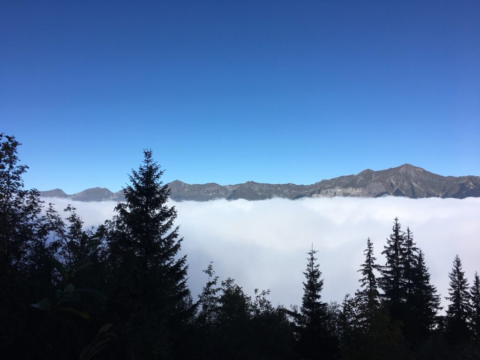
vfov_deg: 48.2
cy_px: 180
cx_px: 240
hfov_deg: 61.7
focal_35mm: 29
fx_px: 402
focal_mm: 4.15
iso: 25
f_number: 2.2
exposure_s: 1/3205
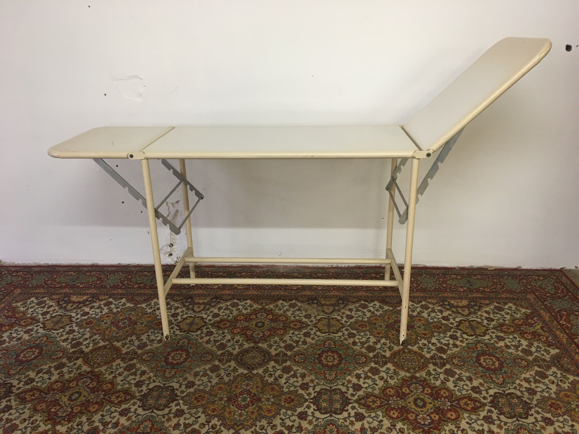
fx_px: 485
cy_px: 217
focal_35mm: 29
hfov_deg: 61.7
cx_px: 290
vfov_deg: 48.2
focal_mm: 4.15
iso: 100
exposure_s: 1/33
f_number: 2.2
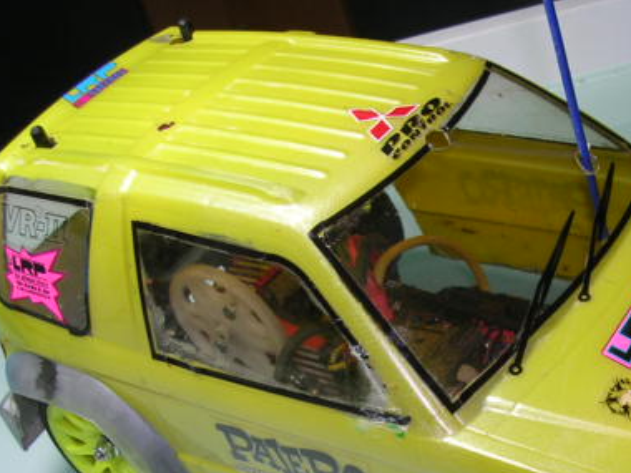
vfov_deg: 22.5
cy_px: 395
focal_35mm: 64
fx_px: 1167
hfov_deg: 29.7
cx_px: 488
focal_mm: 5.8
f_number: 2.8
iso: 100
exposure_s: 1/30
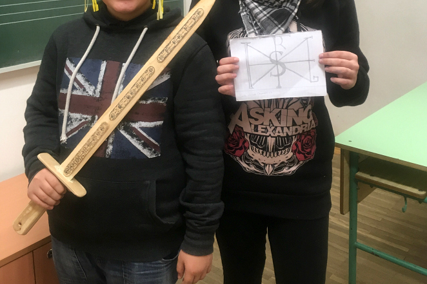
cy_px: 32
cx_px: 217
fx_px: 486
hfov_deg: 47.4
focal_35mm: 41
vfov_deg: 31.2
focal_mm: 4.15
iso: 100
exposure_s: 1/33
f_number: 2.2
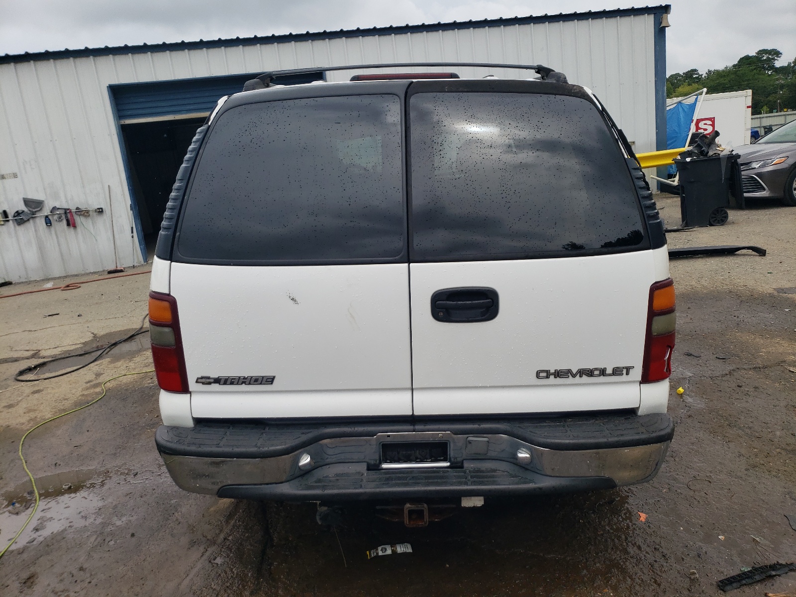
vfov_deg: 53.1
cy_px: 298
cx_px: 398
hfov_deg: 67.3
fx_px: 598
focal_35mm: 26
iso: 50
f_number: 1.5
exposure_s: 1/3333
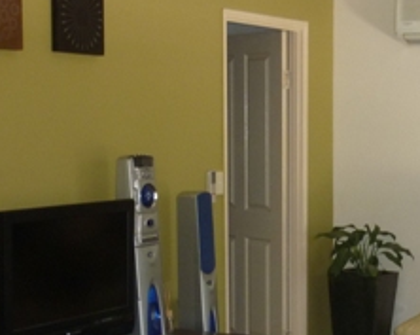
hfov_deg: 20.5
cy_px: 310
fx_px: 1155
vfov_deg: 16.3
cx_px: 306
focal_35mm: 93
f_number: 2.8
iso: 160
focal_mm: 5.5
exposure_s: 1/30
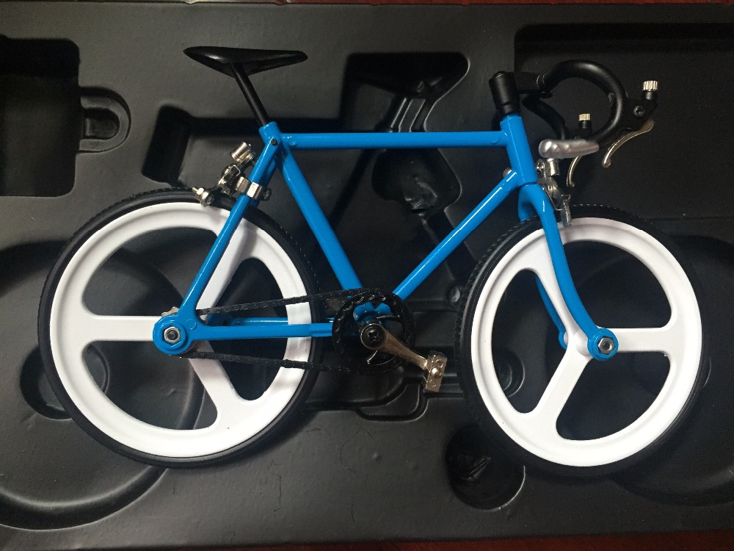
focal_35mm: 29
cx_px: 367
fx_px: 615
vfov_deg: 48.2
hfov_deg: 61.7
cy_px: 276
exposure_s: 1/33
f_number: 2.2
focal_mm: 4.15
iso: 200
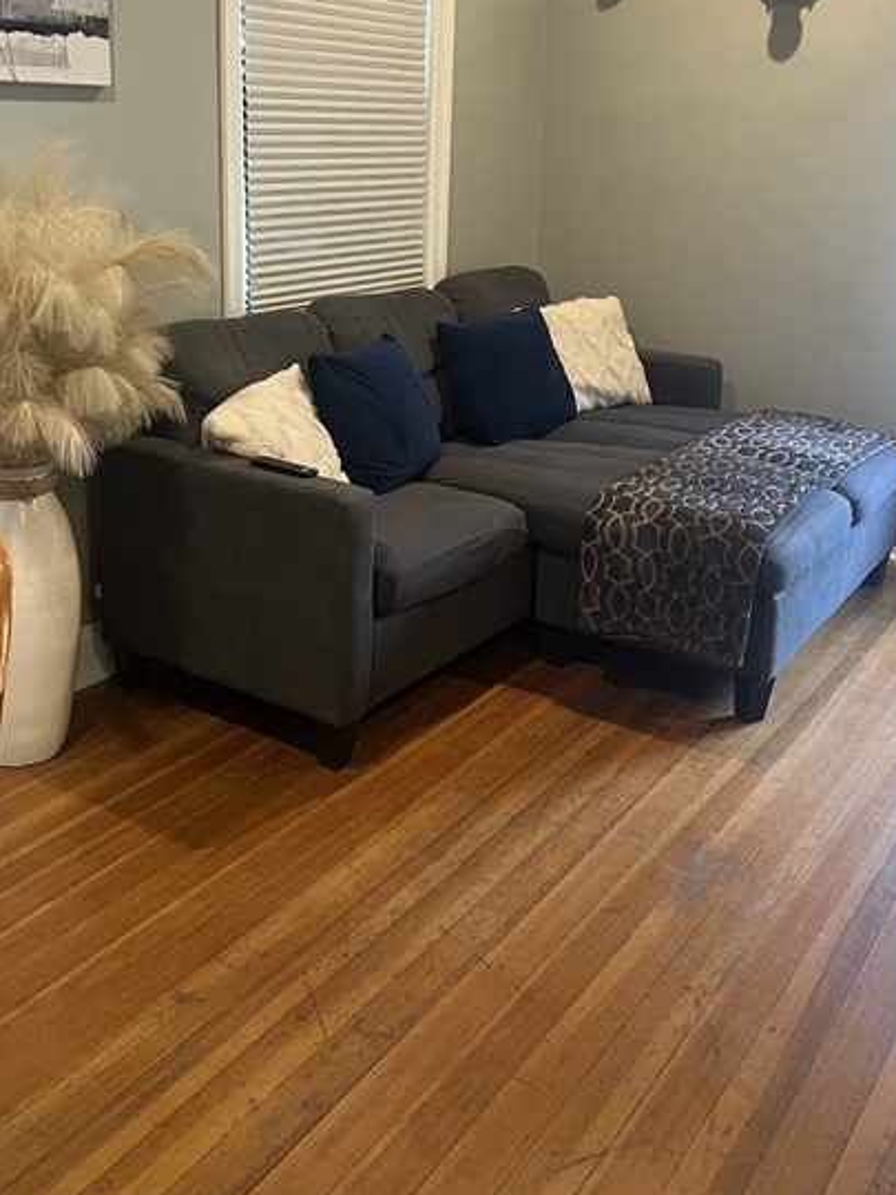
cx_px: 423
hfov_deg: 38.7
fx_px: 1277
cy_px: 405
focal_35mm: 37
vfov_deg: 49.3
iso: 320
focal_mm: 5.7
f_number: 1.5
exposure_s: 1/60
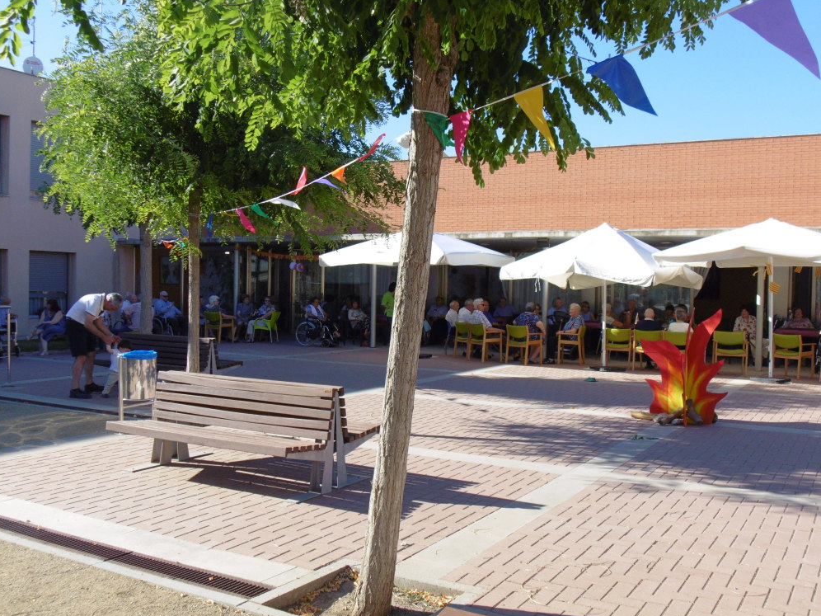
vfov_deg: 39.7
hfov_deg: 51.4
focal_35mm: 36
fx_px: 854
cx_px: 413
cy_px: 315
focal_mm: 6.4
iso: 100
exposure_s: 1/640
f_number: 3.5
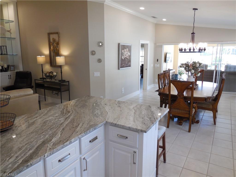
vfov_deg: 54.9
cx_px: 118
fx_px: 170
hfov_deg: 69.4
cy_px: 88
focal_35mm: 25
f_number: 3.1
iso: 125
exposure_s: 1/40
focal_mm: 4.5
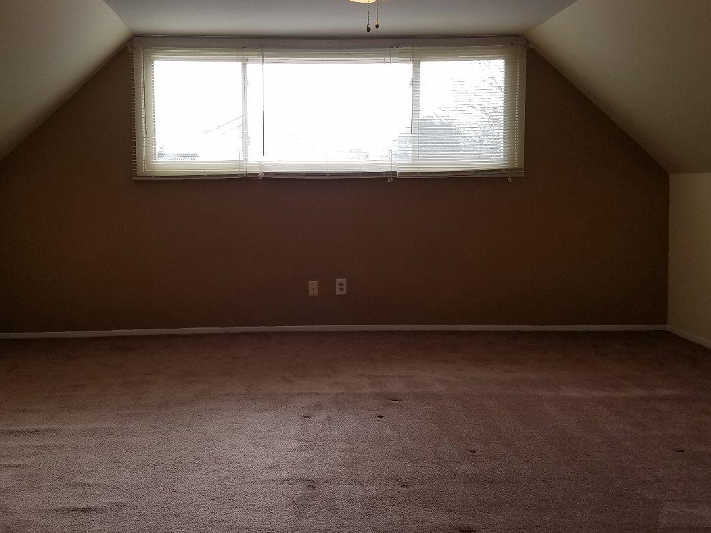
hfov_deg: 50.0
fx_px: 760
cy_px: 198
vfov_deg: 38.4
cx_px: 317
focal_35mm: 37
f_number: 1.7
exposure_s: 1/296
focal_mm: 4.25
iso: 50
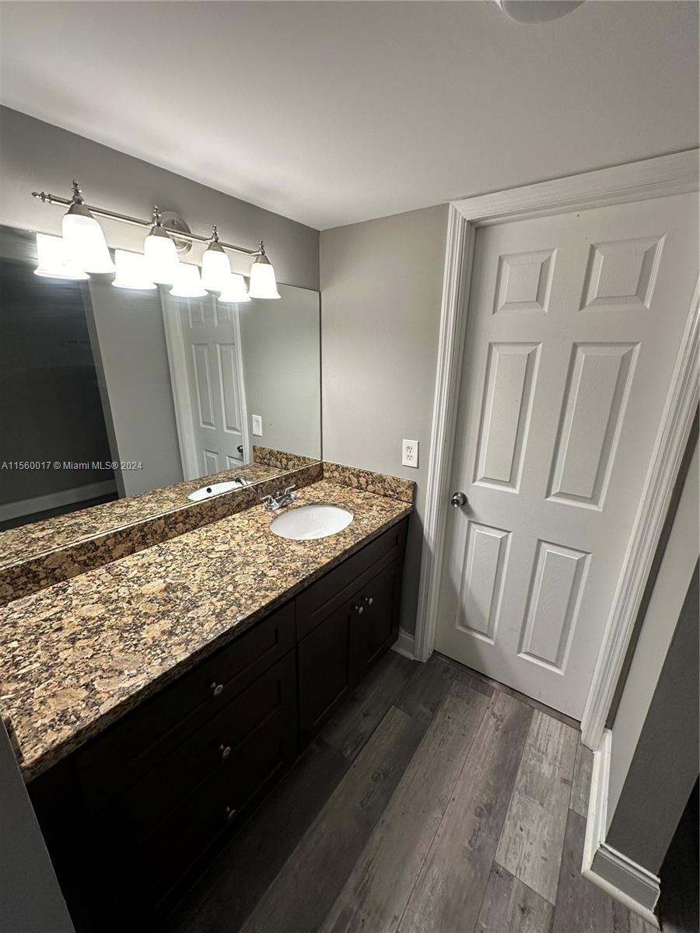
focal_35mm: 14
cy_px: 466
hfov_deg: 85.7
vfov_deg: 102.1
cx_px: 350
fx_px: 377
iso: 160
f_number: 2.2
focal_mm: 2.22
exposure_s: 1/120
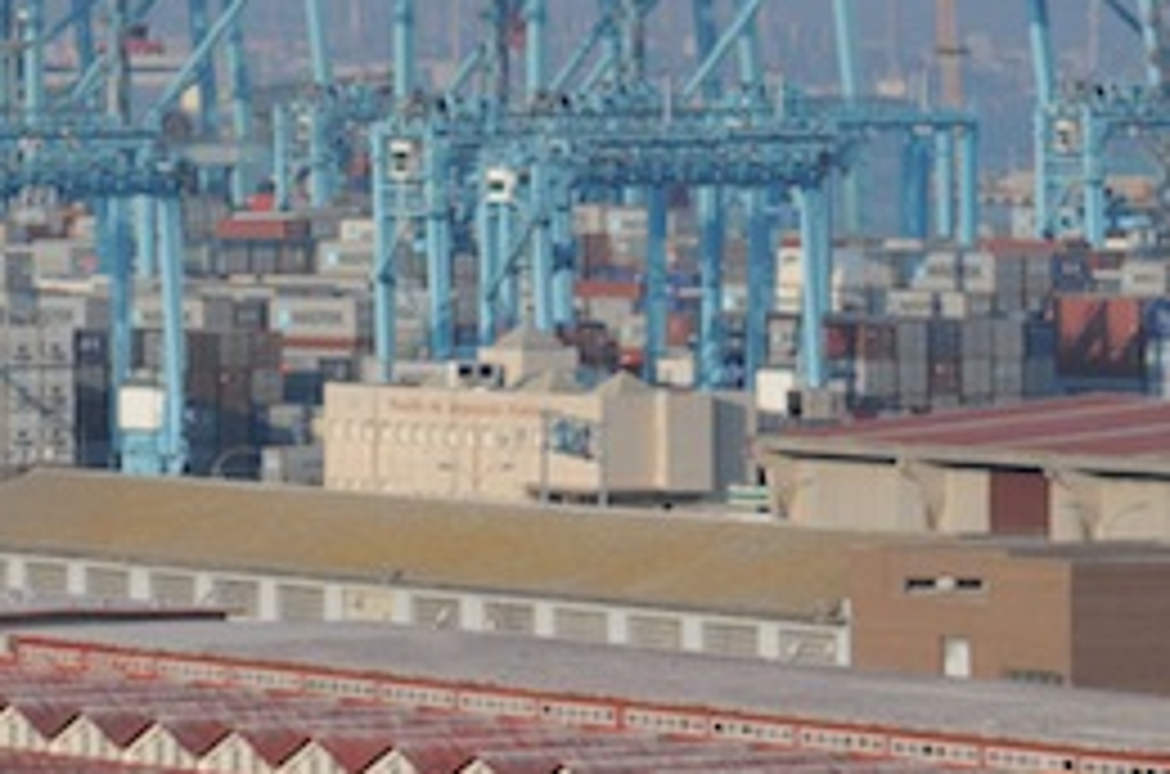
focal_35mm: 361
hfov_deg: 5.7
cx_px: 81
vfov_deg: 3.8
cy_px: 194
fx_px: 11703
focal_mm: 125
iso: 500
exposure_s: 1/500
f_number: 11
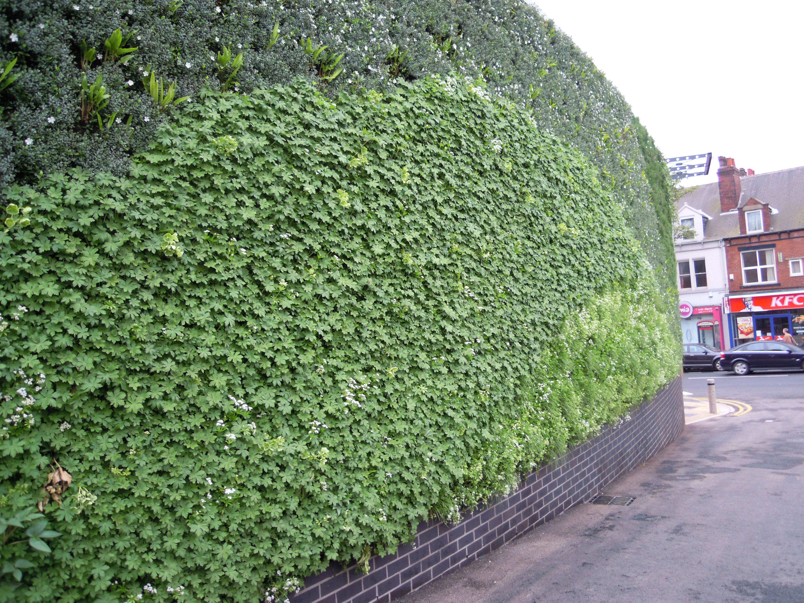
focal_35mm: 28
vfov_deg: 49.7
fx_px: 650
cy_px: 302
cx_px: 402
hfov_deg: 63.4
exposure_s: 1/80
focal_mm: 5
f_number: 2.7
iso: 100
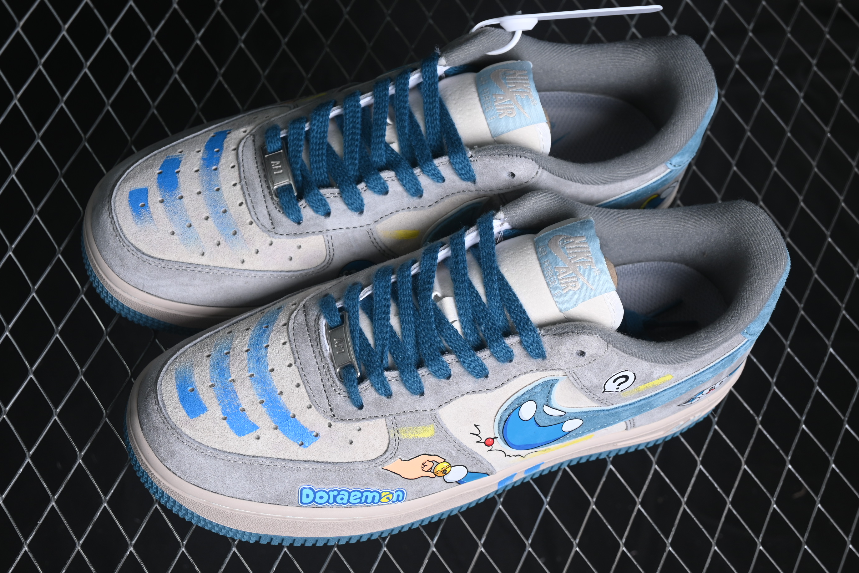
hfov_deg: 26.6
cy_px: 286
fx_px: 1814
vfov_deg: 18.0
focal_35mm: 76
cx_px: 424
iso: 160
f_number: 7.1
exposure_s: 1/80
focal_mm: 50
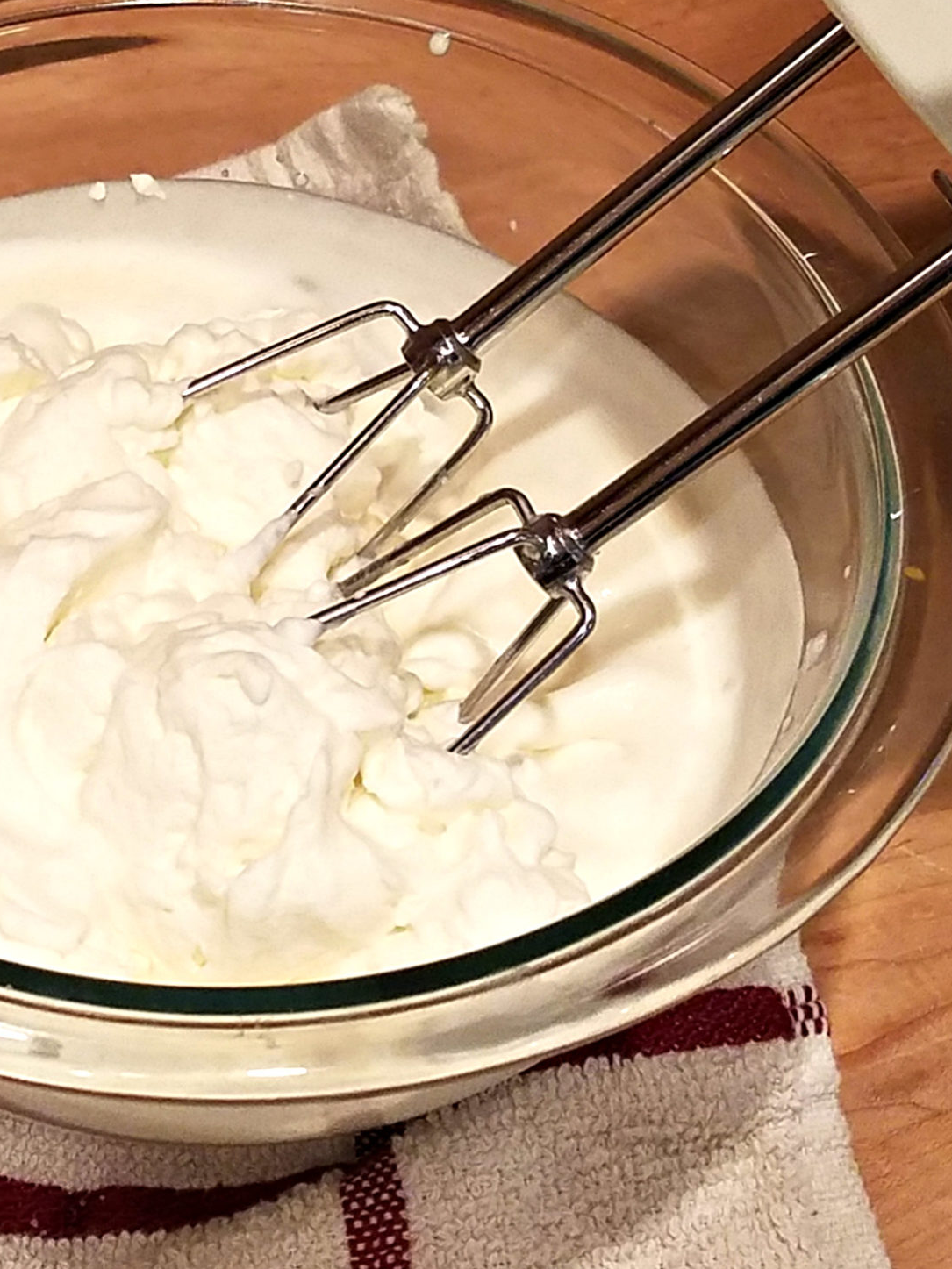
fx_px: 1687
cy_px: 367
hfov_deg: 31.1
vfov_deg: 40.4
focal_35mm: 46
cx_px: 270
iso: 200
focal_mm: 4.2
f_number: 1.7
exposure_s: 1/60
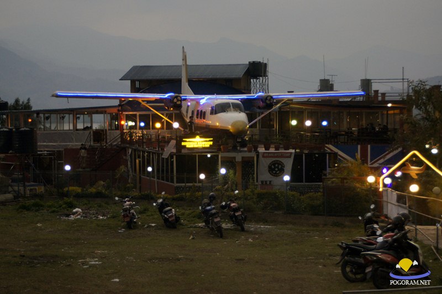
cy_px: 147
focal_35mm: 75
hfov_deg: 27.0
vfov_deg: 18.2
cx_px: 221
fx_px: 920
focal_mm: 50
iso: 1600
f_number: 4
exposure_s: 1/30
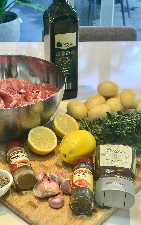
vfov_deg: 33.5
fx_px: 375
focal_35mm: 61
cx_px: 60
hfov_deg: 21.3
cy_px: 112
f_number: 2.8
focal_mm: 6.6
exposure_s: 1/50
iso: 64
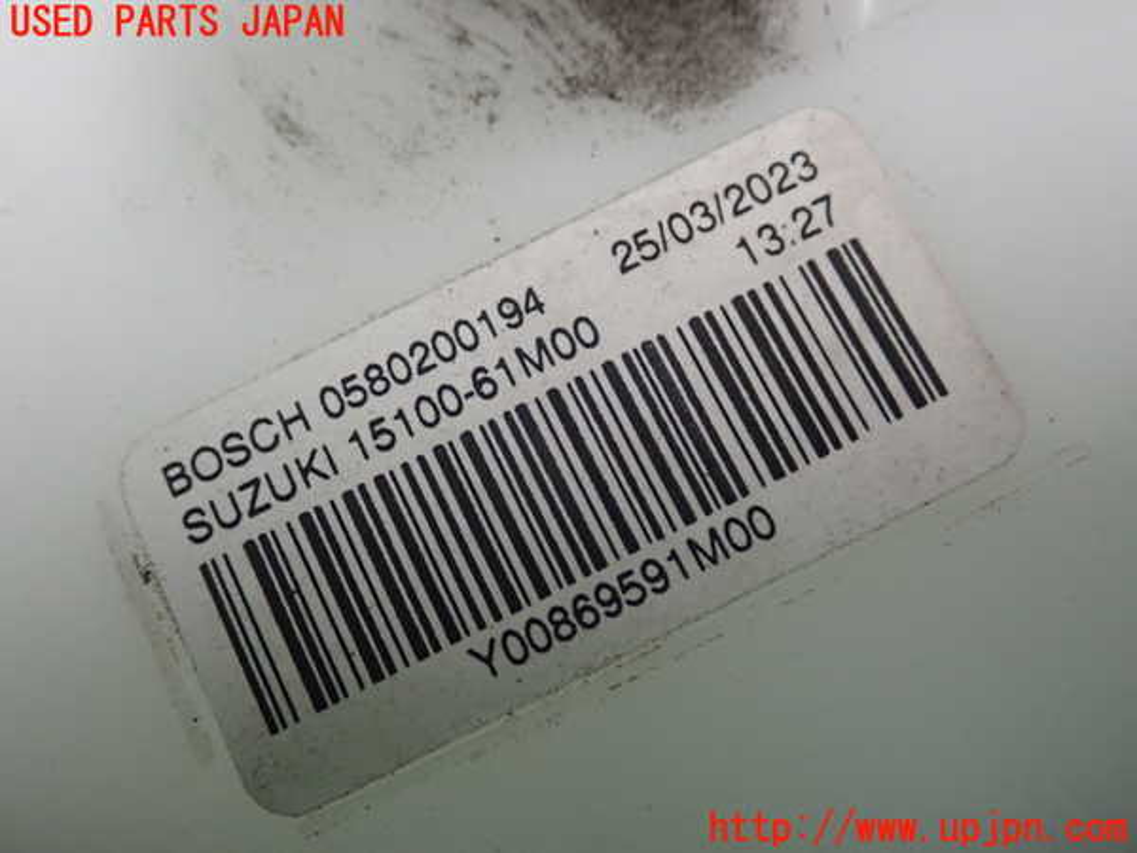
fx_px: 1314
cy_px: 426
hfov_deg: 46.8
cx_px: 568
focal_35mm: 40
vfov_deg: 36.0
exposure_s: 1/40
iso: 800
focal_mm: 7.34
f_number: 2.8
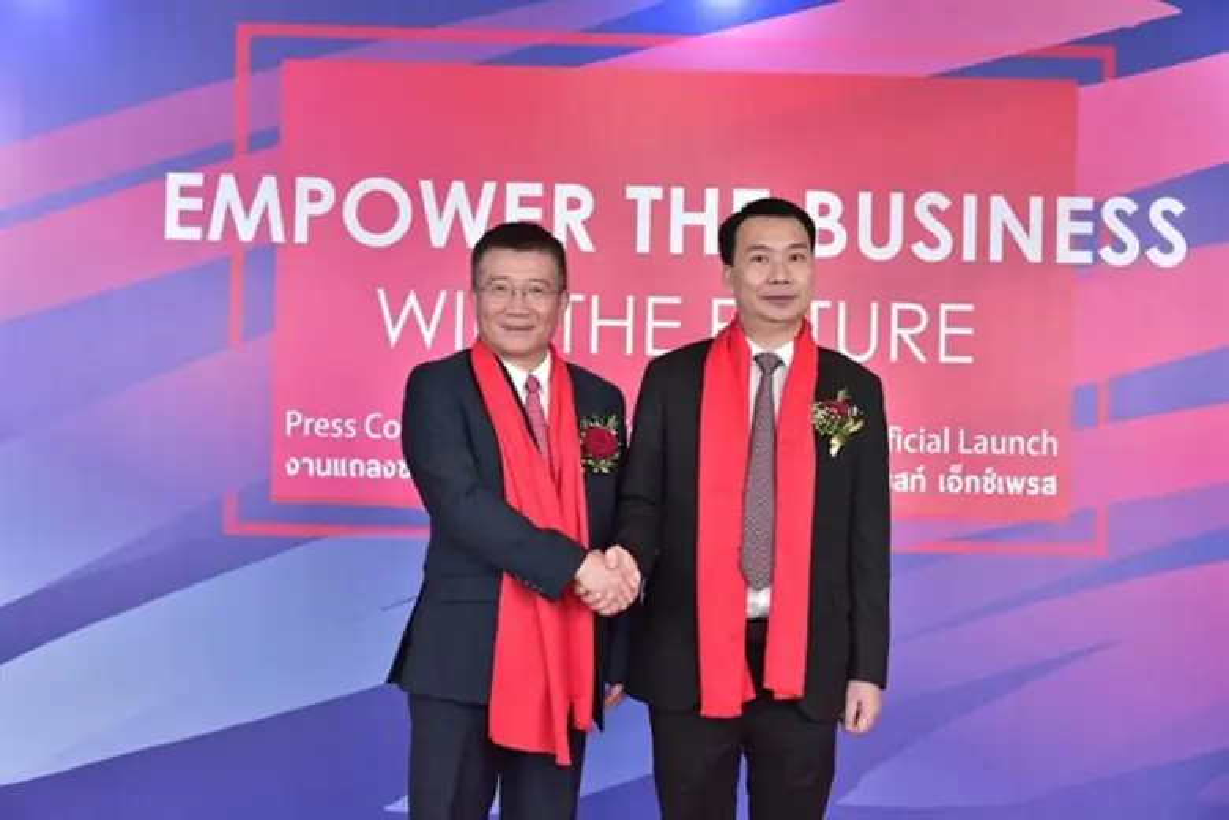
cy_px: 410
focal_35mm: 48
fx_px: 1639
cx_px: 614
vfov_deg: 28.1
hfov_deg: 41.1
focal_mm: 48
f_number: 5
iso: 1600
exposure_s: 1/160
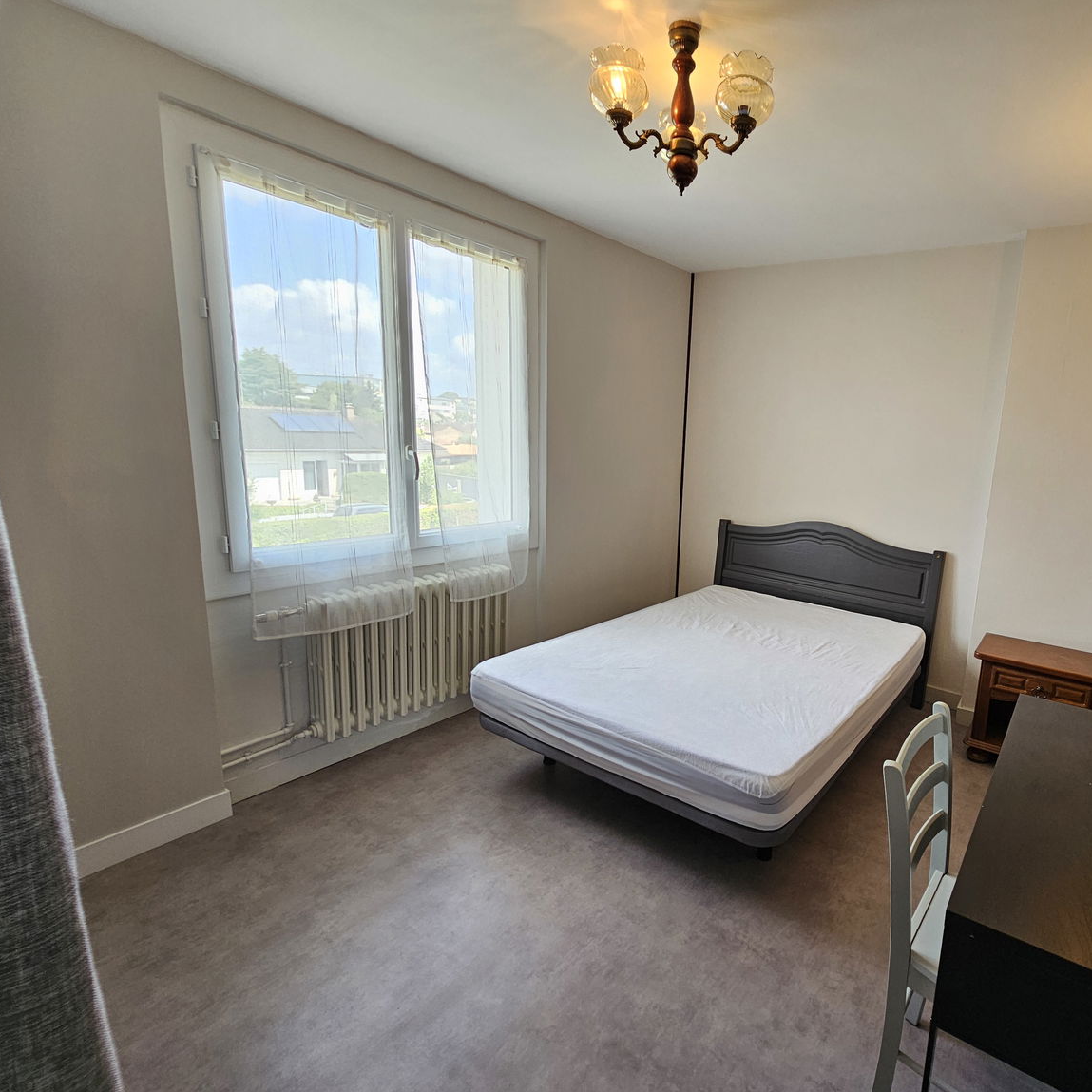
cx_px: 723
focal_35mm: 16
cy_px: 546
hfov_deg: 84.6
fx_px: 571
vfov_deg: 87.4
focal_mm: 2.2
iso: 50
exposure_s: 1/50
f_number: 2.2
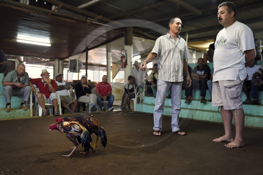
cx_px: 132
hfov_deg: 58.7
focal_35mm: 32
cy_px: 88
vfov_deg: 41.1
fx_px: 234
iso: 3200
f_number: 3.2
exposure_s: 1/200
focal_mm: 32
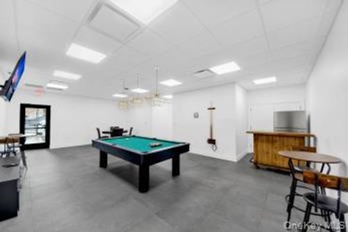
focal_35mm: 12
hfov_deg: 112.6
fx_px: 116
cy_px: 116
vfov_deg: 90.0
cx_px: 174
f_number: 8
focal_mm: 8
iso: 100
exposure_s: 1/1.67
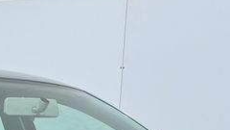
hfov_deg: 17.5
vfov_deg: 8.9
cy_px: 329
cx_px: 40
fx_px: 738
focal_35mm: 121
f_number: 1.6
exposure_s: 1/6897
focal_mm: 5.1
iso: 50
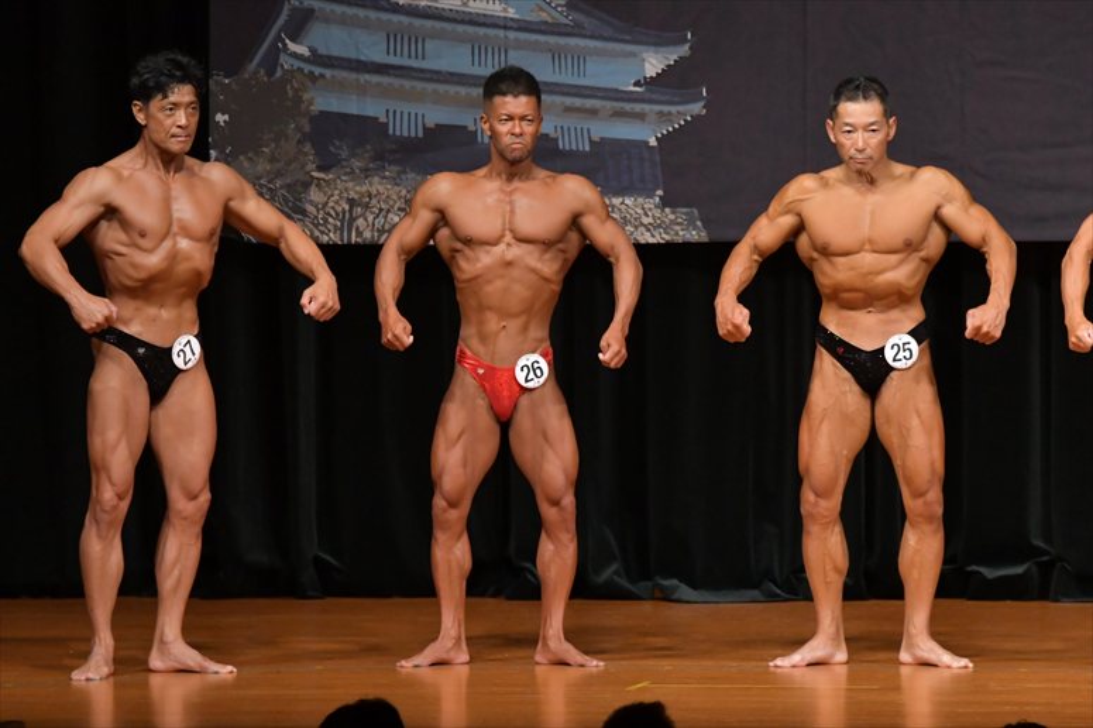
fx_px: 8649
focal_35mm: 285
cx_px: 546
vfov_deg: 4.8
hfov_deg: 7.2
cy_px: 364
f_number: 5.6
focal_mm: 190
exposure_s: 1/400
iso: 5000
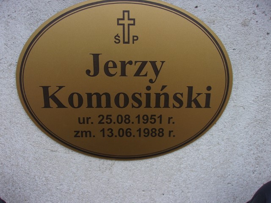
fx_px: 211
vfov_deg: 51.4
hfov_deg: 65.3
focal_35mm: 27
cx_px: 136
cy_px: 102
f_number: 3
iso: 80
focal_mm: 4.9
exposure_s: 1/300
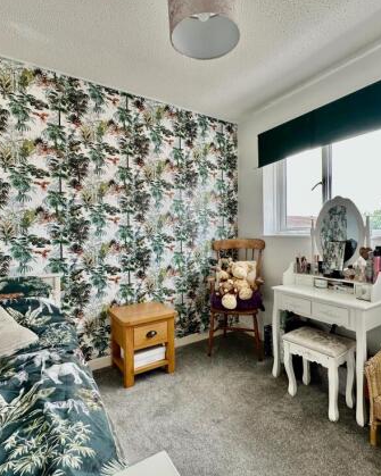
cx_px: 214
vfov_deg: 83.3
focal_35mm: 19
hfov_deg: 70.5
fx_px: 268
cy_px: 233
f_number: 2.2
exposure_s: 1/99
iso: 100
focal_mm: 2.22
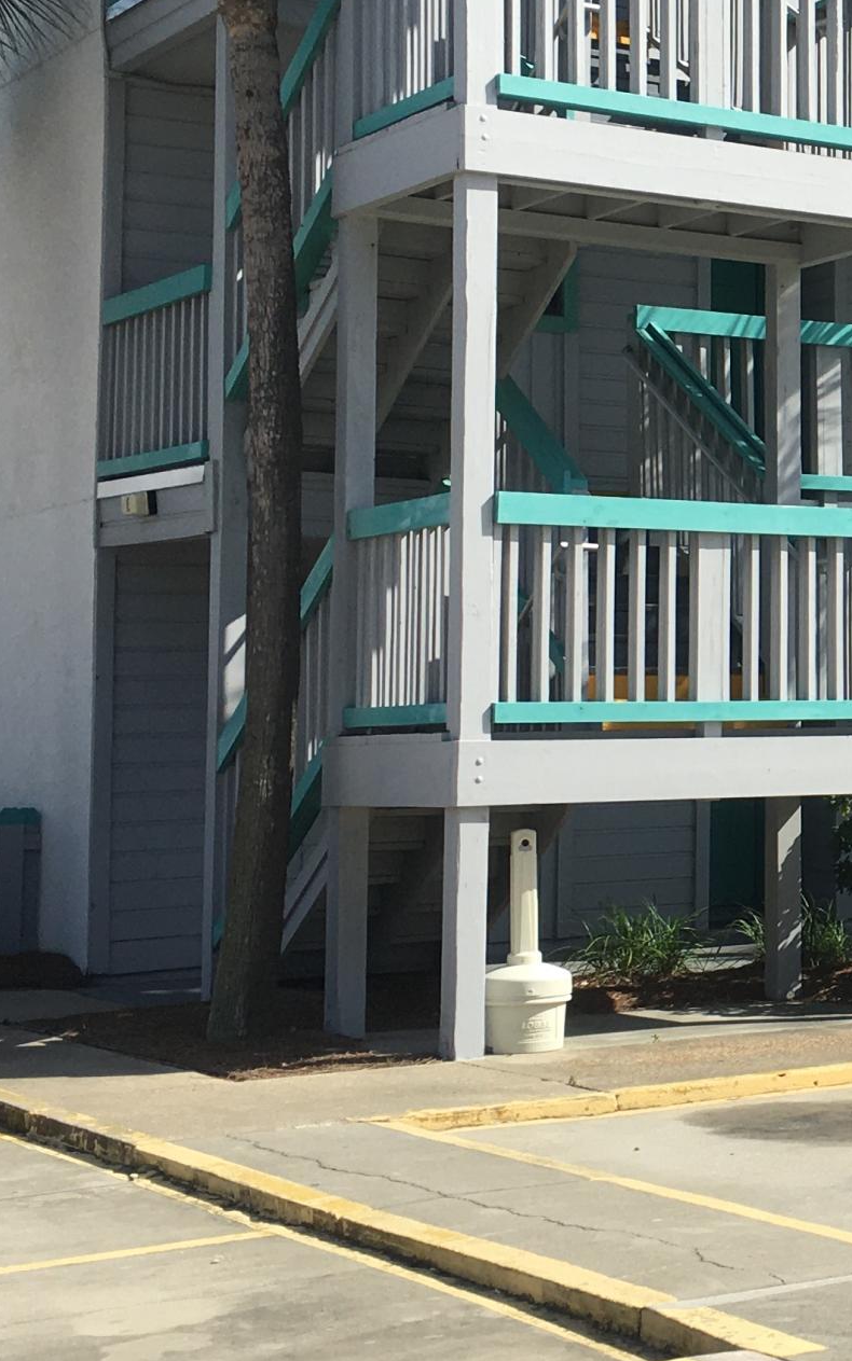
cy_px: 497
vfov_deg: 28.1
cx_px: 1266
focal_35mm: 73
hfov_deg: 16.4
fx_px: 2711
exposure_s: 1/1221
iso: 25
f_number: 2.2
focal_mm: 4.15
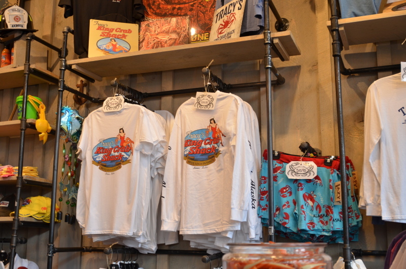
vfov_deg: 31.7
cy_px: 134
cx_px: 203
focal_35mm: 42
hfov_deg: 46.5
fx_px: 472
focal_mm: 28
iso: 400
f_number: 4.5
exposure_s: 1/80
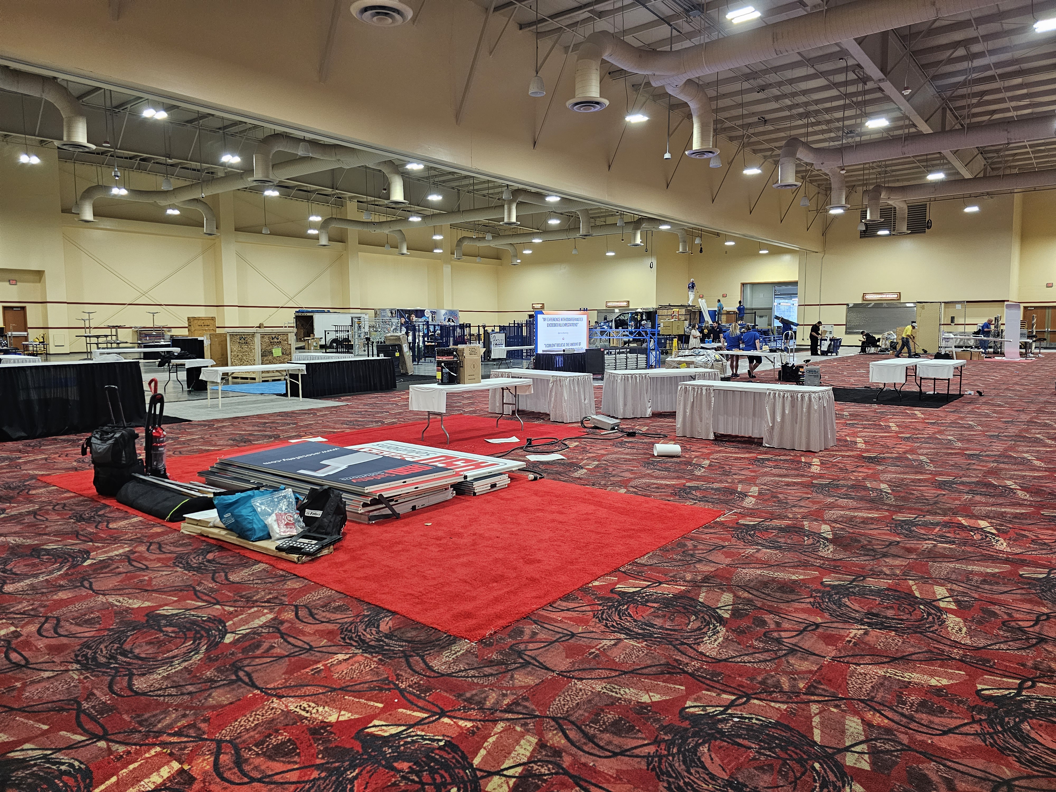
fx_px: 702
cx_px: 528
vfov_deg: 58.9
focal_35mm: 23
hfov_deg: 73.9
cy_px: 396
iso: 400
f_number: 1.7
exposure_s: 1/120
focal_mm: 6.3
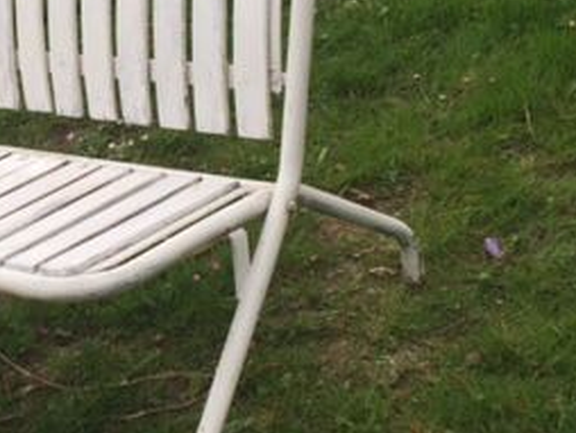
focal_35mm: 73
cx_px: 11
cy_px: 181
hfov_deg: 25.4
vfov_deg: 20.2
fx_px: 1216
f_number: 2.2
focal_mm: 4.15
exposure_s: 1/189
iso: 32
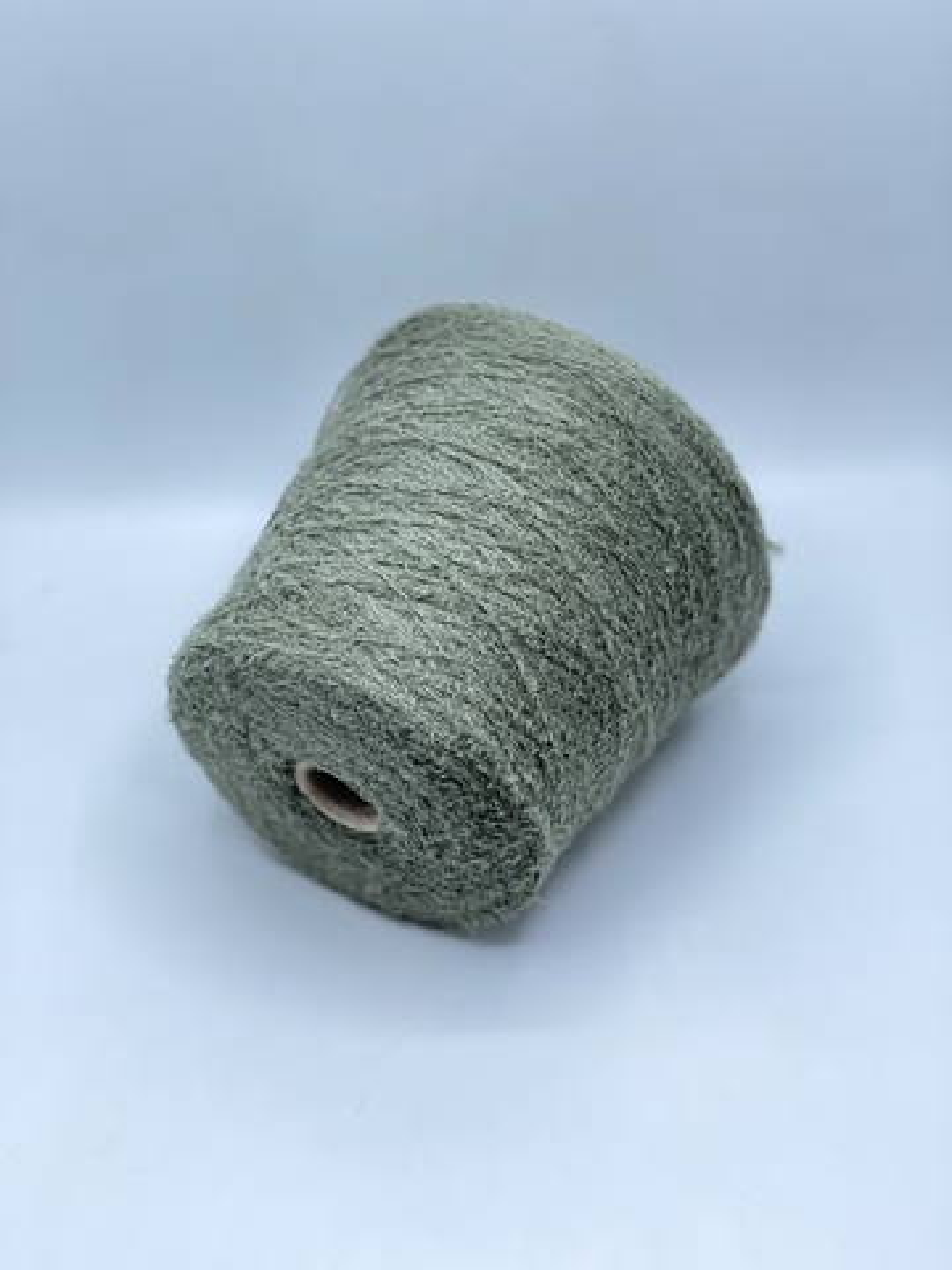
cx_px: 476
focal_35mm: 64
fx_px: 2347
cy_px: 635
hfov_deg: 22.9
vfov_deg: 30.3
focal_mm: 7.5
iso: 25
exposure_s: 1/163
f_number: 2.2
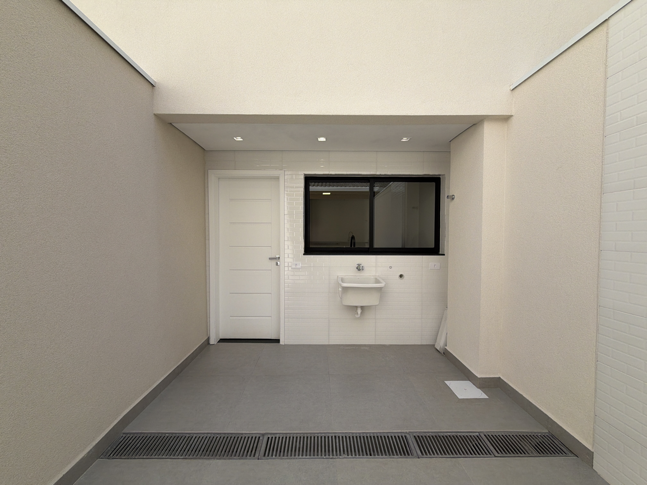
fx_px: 262
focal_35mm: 14
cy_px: 242
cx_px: 324
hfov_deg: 102.1
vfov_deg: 85.7
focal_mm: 2.22
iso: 32
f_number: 2.2
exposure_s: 1/770
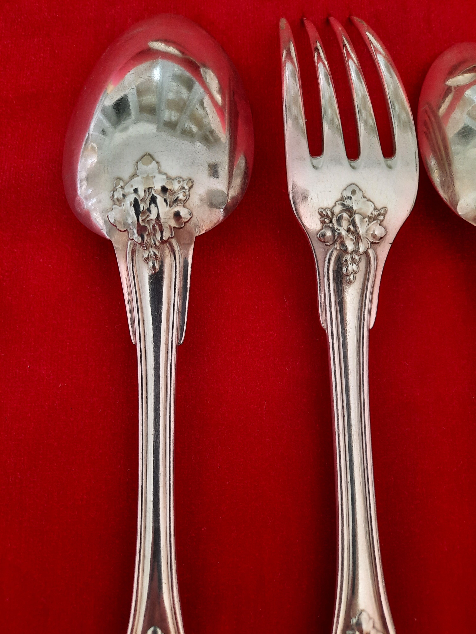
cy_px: 317
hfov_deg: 54.9
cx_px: 238
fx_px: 458
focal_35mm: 25
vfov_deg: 69.4
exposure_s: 1/50
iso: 250
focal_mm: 4.6
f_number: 2
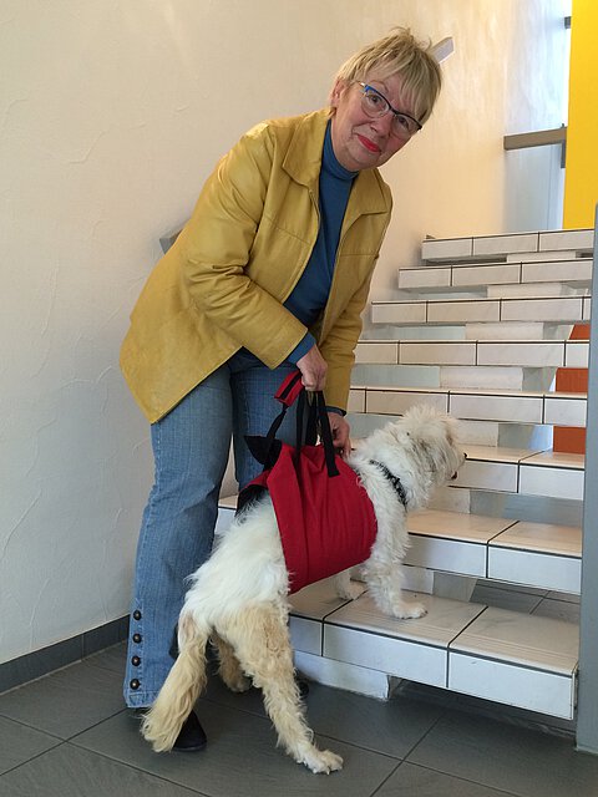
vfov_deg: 61.7
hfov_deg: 48.2
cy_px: 398
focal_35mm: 29
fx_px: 668
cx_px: 299
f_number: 2.2
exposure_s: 1/33
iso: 125
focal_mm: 4.15
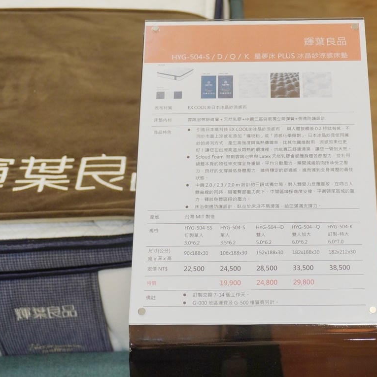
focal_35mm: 64
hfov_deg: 26.7
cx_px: 251
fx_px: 789
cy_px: 189
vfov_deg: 26.9
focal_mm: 32
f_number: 5
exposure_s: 1/160
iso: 400
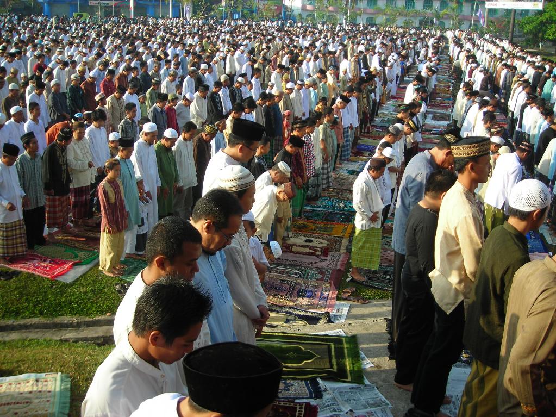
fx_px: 610
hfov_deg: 49.0
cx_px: 278
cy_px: 208
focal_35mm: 38
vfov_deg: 37.7
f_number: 3.2
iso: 50
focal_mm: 6.3
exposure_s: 1/238
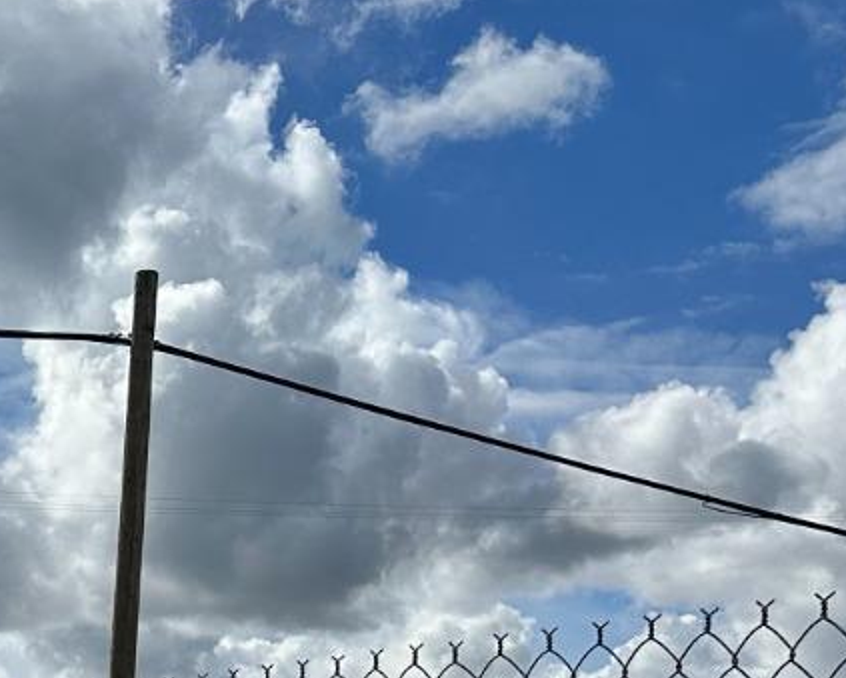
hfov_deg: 20.4
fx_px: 2080
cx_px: -334
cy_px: 891
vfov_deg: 17.3
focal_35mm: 83
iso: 80
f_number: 1.78
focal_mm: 6.86
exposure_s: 1/15625
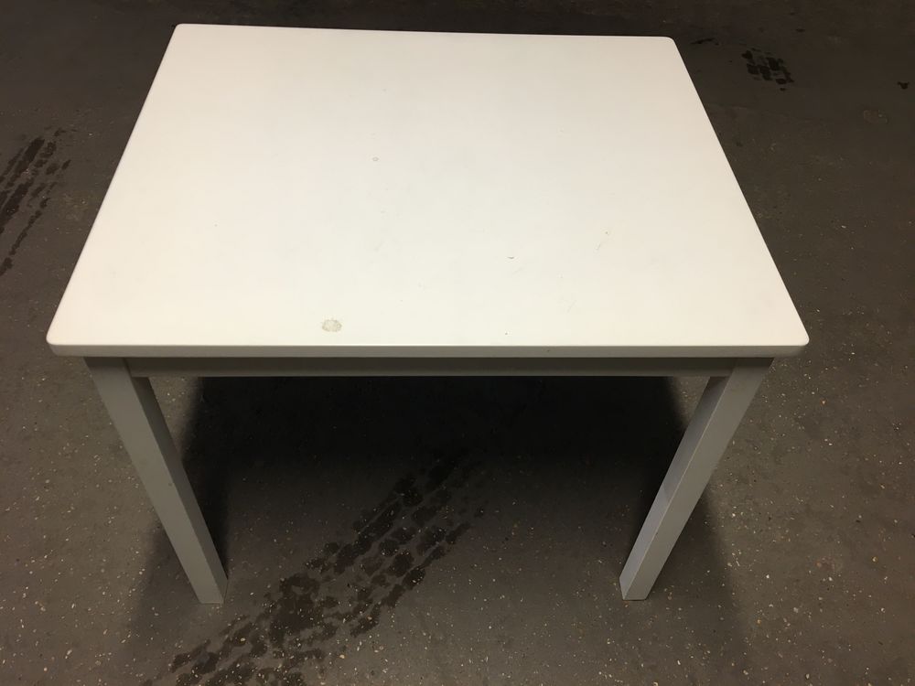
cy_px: 343
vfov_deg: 48.2
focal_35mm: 29
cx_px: 458
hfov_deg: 61.7
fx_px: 767
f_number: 2.2
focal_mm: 4.15
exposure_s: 1/33
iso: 64
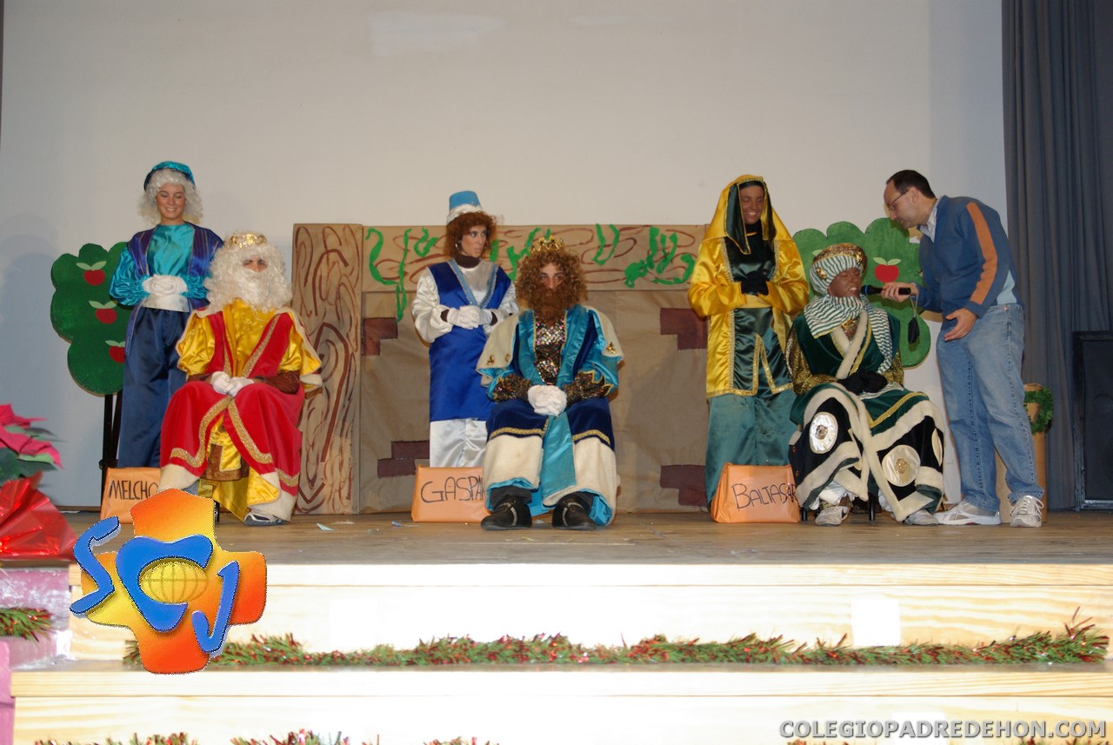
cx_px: 556
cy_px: 372
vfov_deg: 29.0
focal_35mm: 46
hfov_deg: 42.3
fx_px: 1439
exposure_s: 1/45
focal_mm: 31
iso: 400
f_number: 4.5
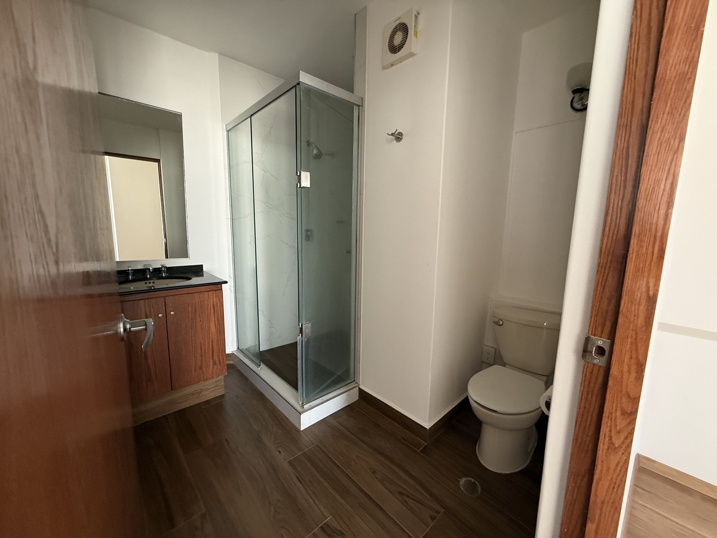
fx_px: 290
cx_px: 358
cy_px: 269
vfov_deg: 85.7
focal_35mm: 14
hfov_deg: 102.1
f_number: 2.2
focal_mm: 2.22
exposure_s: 1/88
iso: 400
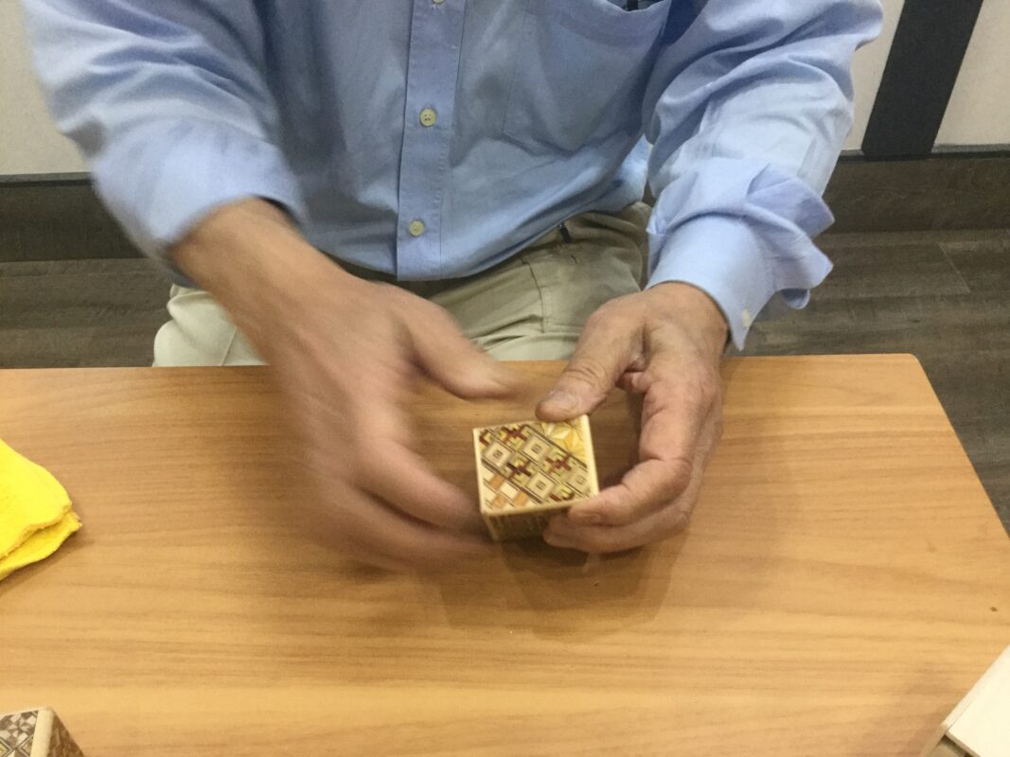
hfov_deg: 58.4
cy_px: 378
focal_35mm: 31
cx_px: 505
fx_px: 904
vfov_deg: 45.4
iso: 160
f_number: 2.4
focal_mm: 3.3
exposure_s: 1/33
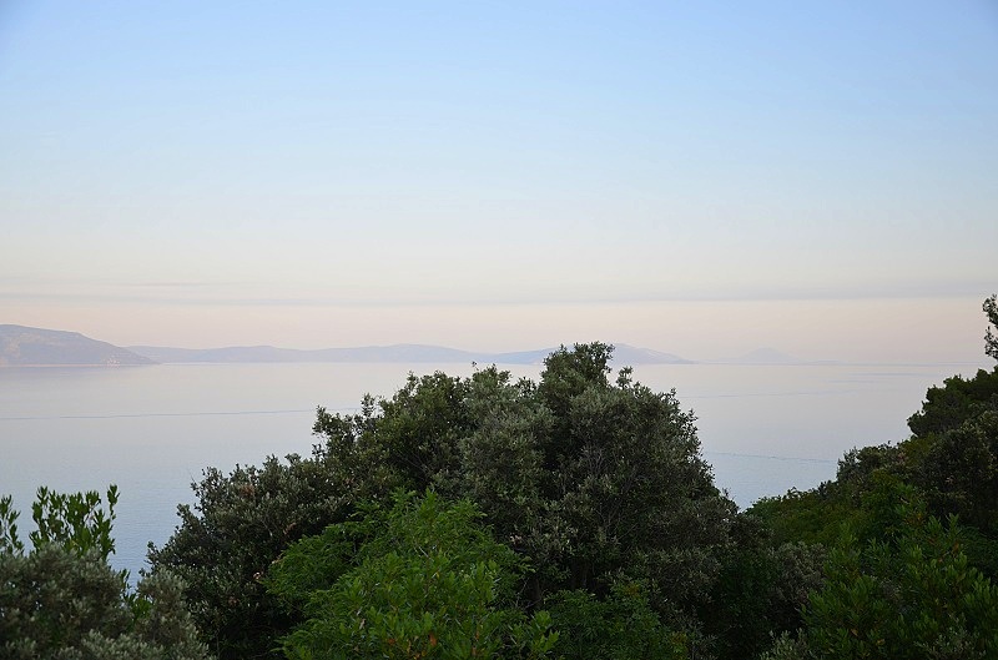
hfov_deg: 41.2
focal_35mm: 48
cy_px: 330
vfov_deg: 27.9
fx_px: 1327
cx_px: 499
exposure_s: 1/200
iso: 100
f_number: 4.2
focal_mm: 32
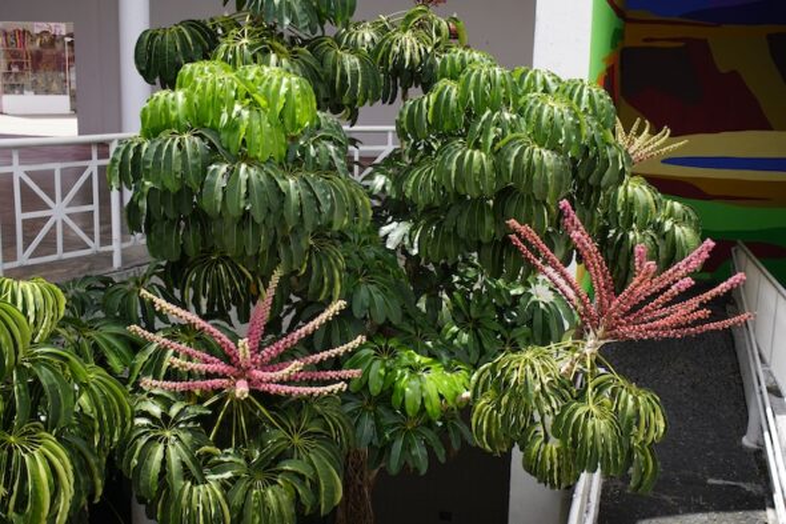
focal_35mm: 41
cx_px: 393
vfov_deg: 32.6
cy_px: 262
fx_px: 895
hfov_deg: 47.4
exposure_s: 1/125
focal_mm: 41
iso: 100
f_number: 8
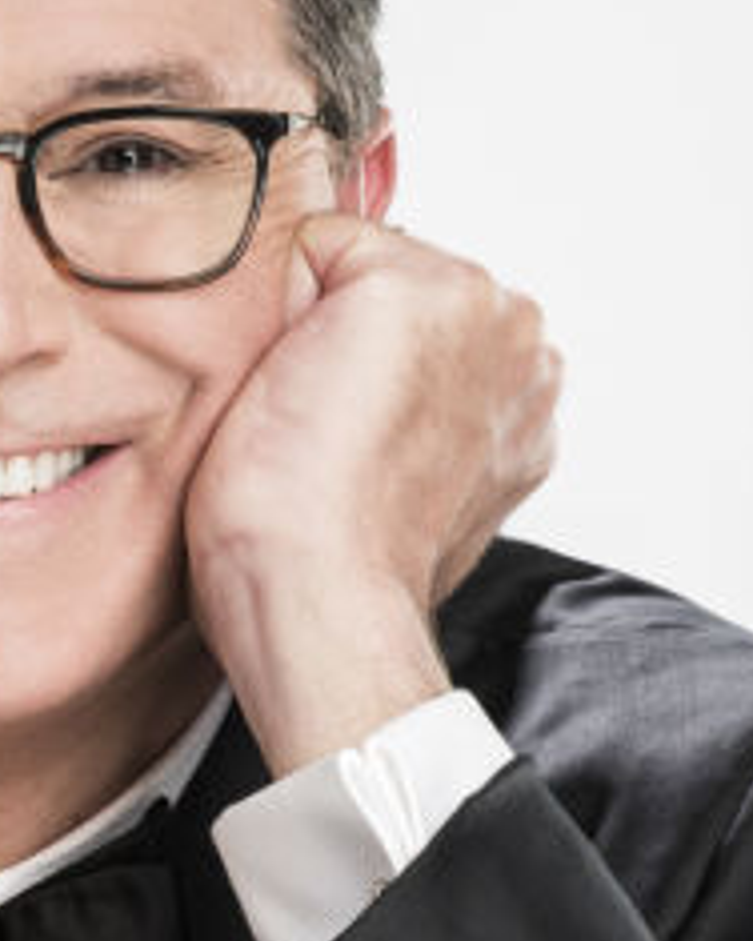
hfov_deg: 4.4
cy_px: 707
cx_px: -188
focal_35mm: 347
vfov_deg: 5.6
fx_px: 9667
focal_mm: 85
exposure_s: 1/250
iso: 400
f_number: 11
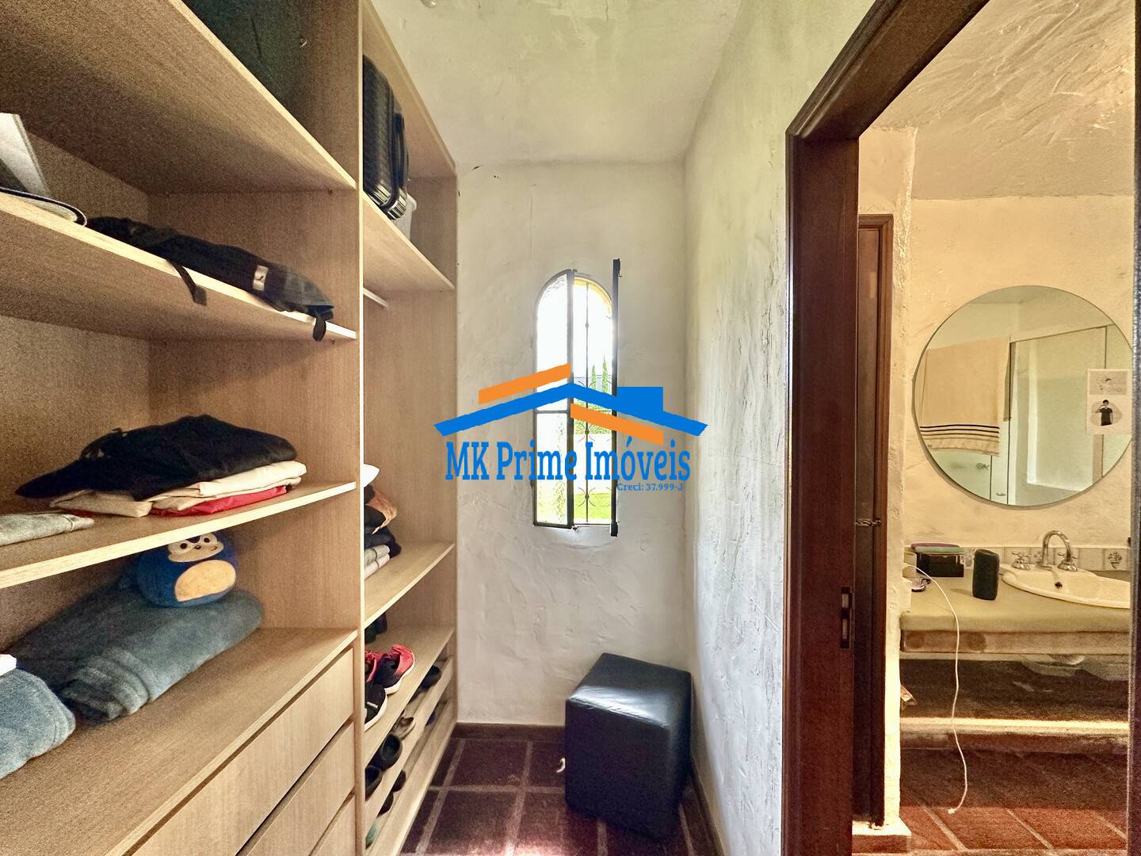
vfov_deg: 85.7
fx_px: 461
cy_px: 428
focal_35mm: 14
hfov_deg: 102.1
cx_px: 570
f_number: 2.2
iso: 250
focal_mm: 2.22
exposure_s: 1/120
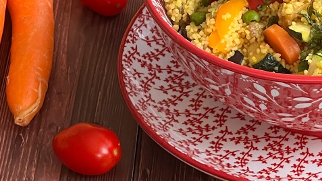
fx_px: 1801
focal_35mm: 211
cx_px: 278
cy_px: -20
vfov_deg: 5.7
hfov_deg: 10.2
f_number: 2.8
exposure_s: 1/60
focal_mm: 9
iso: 250
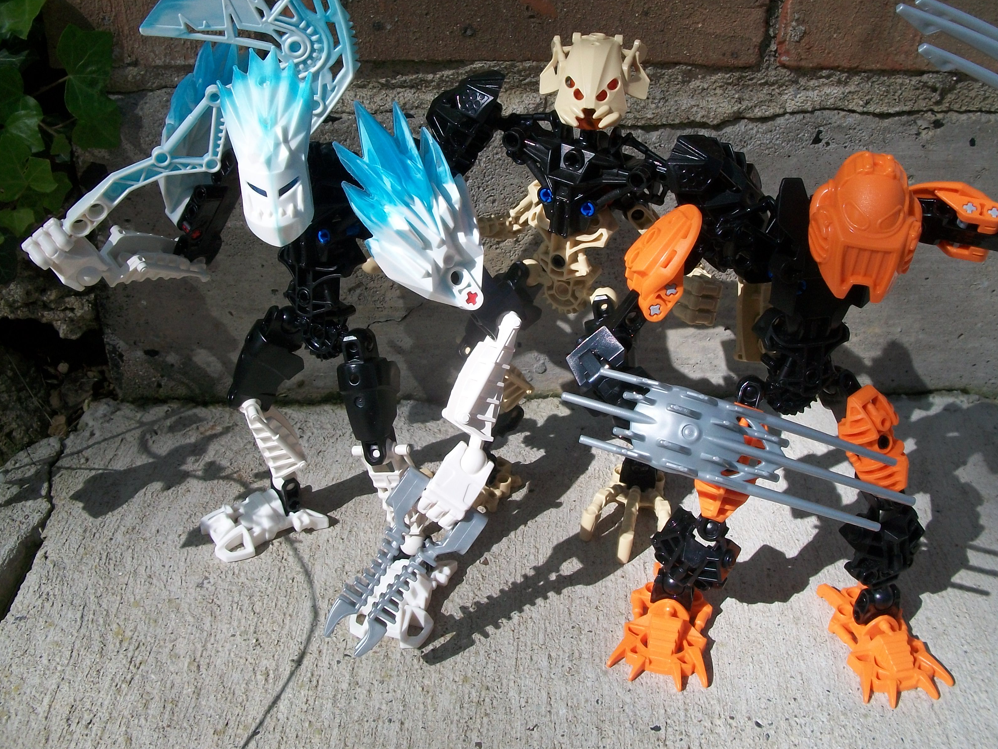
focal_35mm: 37
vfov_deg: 38.6
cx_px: 531
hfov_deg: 50.1
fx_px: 1067
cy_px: 323
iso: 80
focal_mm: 5.7
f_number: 5.5
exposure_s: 1/320
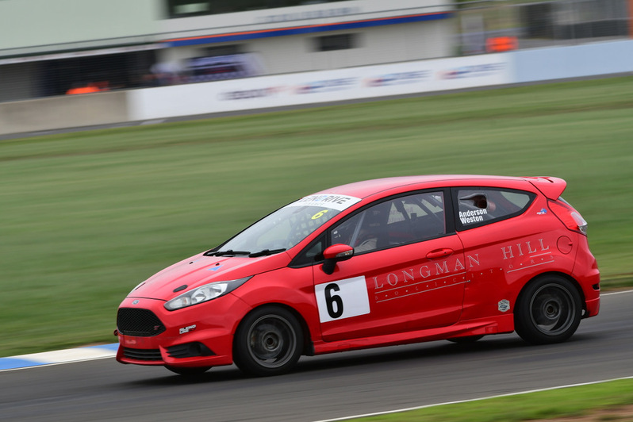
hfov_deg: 6.8
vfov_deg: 4.6
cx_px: 316
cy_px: 211
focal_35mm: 301
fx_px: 5292
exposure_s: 1/160
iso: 160
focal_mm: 200
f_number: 10
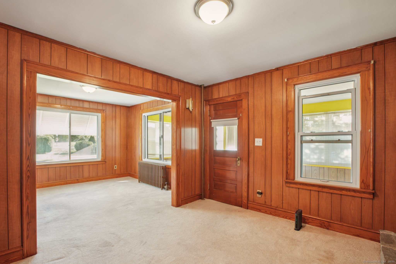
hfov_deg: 96.7
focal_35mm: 16
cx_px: 198
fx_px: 176
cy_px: 132
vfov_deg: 73.8
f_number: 9
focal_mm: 16
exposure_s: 1
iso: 100
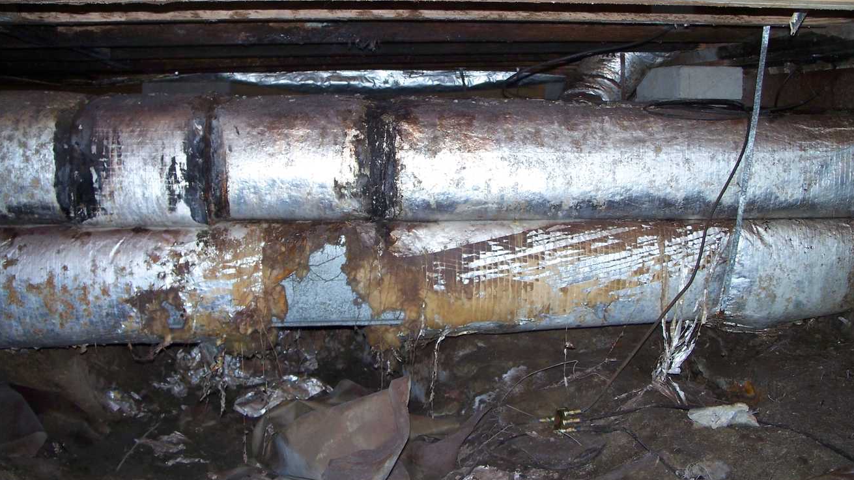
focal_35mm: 41
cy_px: 206
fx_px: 928
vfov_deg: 29.0
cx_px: 431
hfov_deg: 49.4
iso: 200
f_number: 2.8
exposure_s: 1/60
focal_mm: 7.8
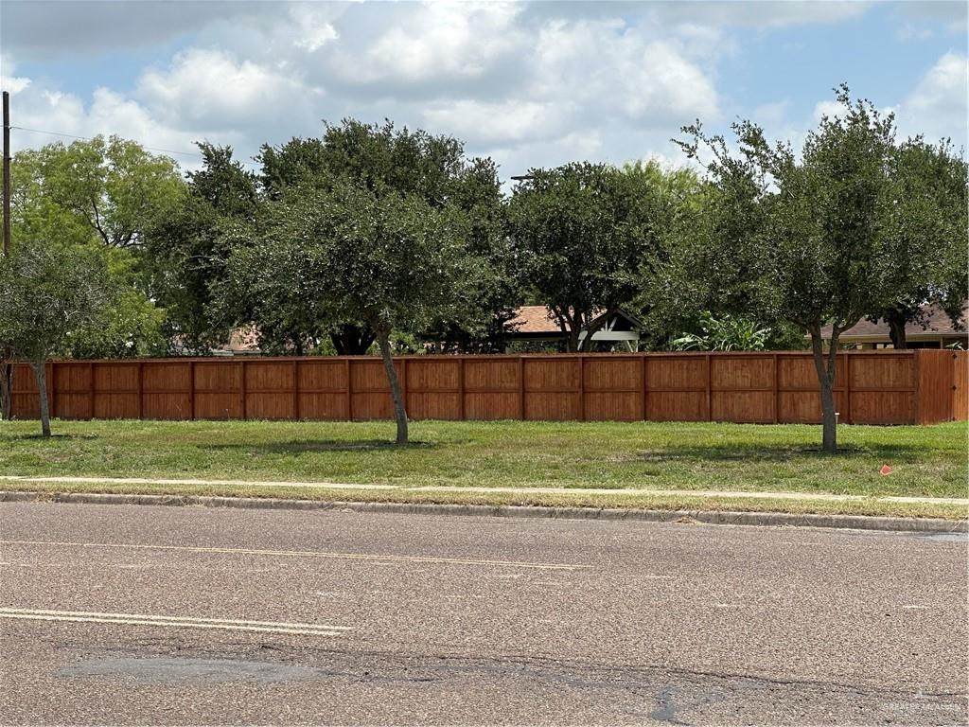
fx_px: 2155
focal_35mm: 77
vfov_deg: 19.1
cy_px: 364
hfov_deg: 25.3
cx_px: 484
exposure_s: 1/919
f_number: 2.8
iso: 32
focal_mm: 9
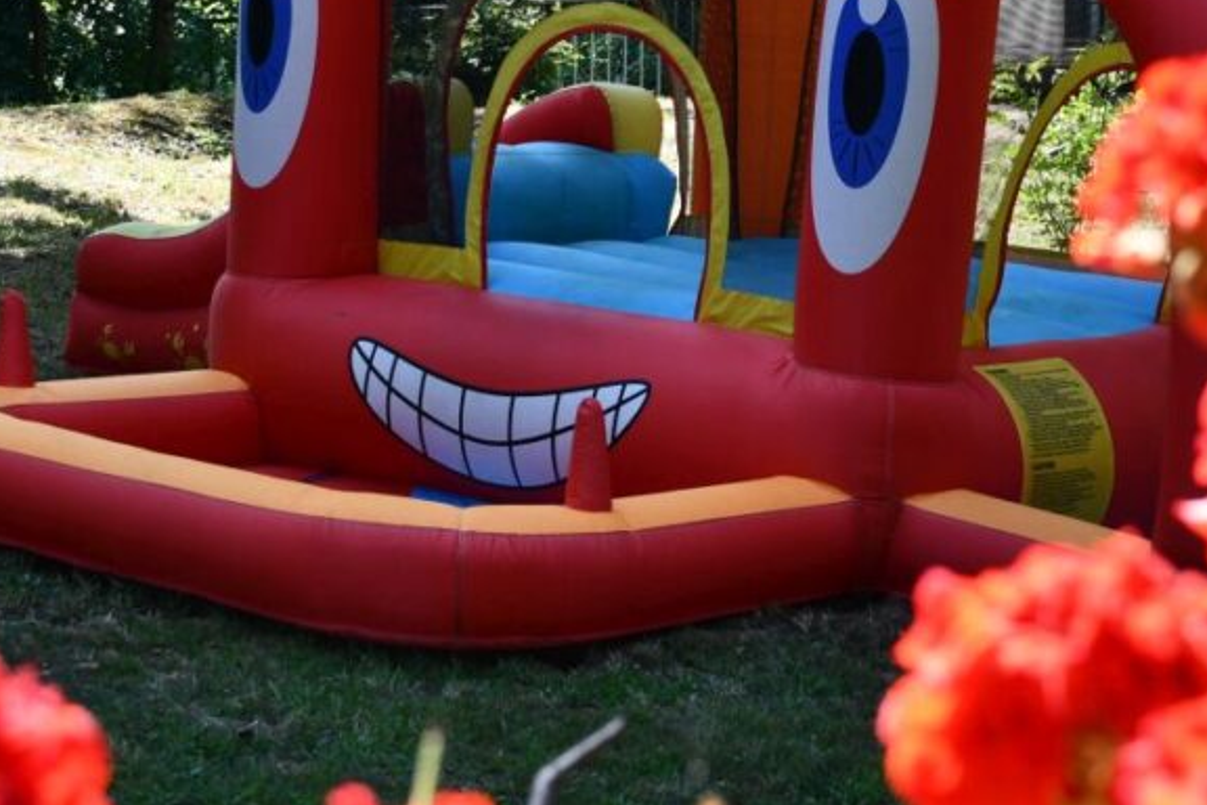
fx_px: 3520
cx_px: 740
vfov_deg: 13.0
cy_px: 281
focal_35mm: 105
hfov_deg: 19.4
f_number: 6.3
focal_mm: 32
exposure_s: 1/250
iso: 200
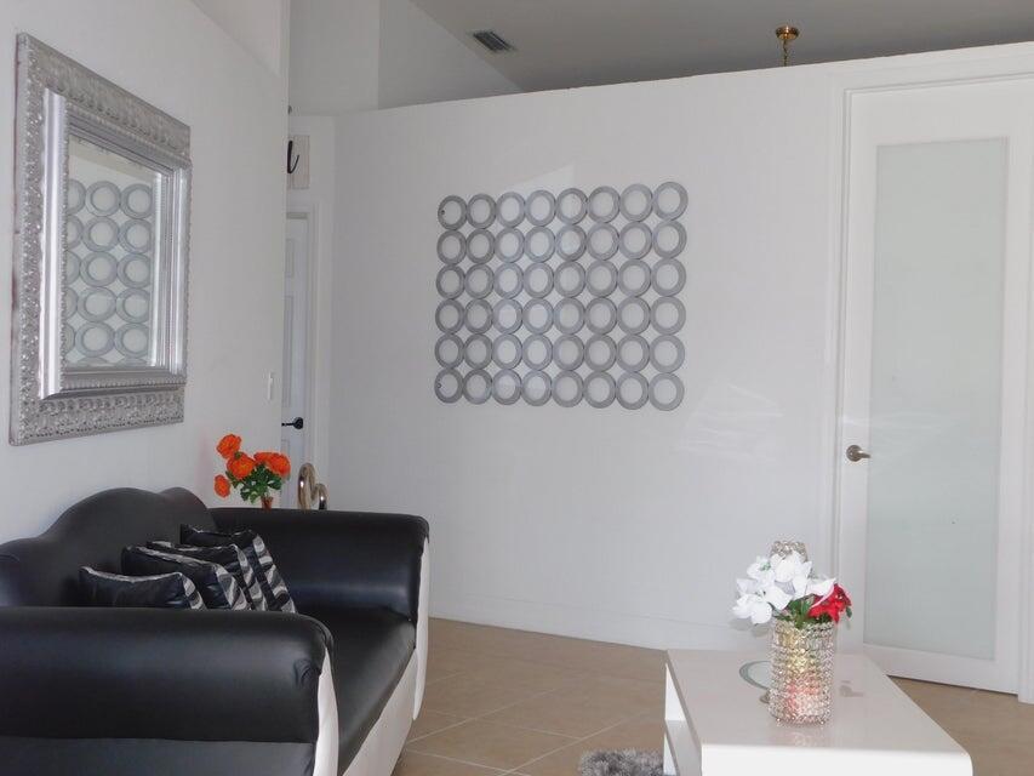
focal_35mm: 45
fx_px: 1344
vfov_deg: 32.2
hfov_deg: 42.1
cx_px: 517
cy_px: 388
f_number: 3.7
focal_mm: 8
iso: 200
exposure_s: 1/30
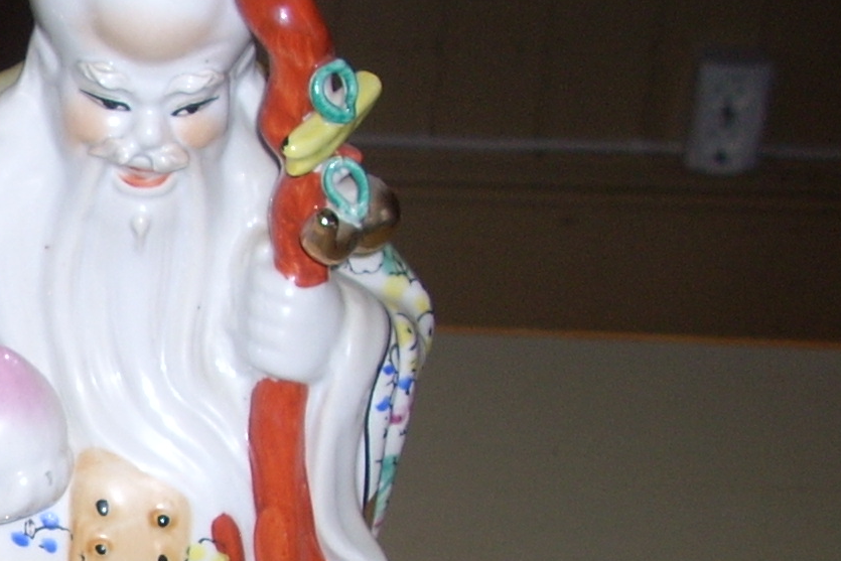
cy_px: 523
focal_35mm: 118
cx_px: -382
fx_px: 2757
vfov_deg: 11.5
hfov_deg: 16.0
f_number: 2.8
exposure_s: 1/60
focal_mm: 6.2
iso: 64
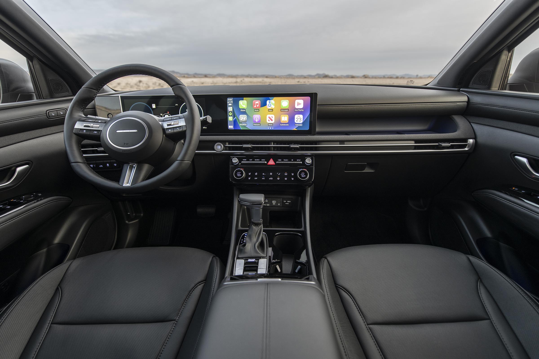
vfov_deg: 73.7
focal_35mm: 16
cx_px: 270
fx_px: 240
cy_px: 180
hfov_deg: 96.7
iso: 200
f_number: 4
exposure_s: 1/40
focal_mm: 16
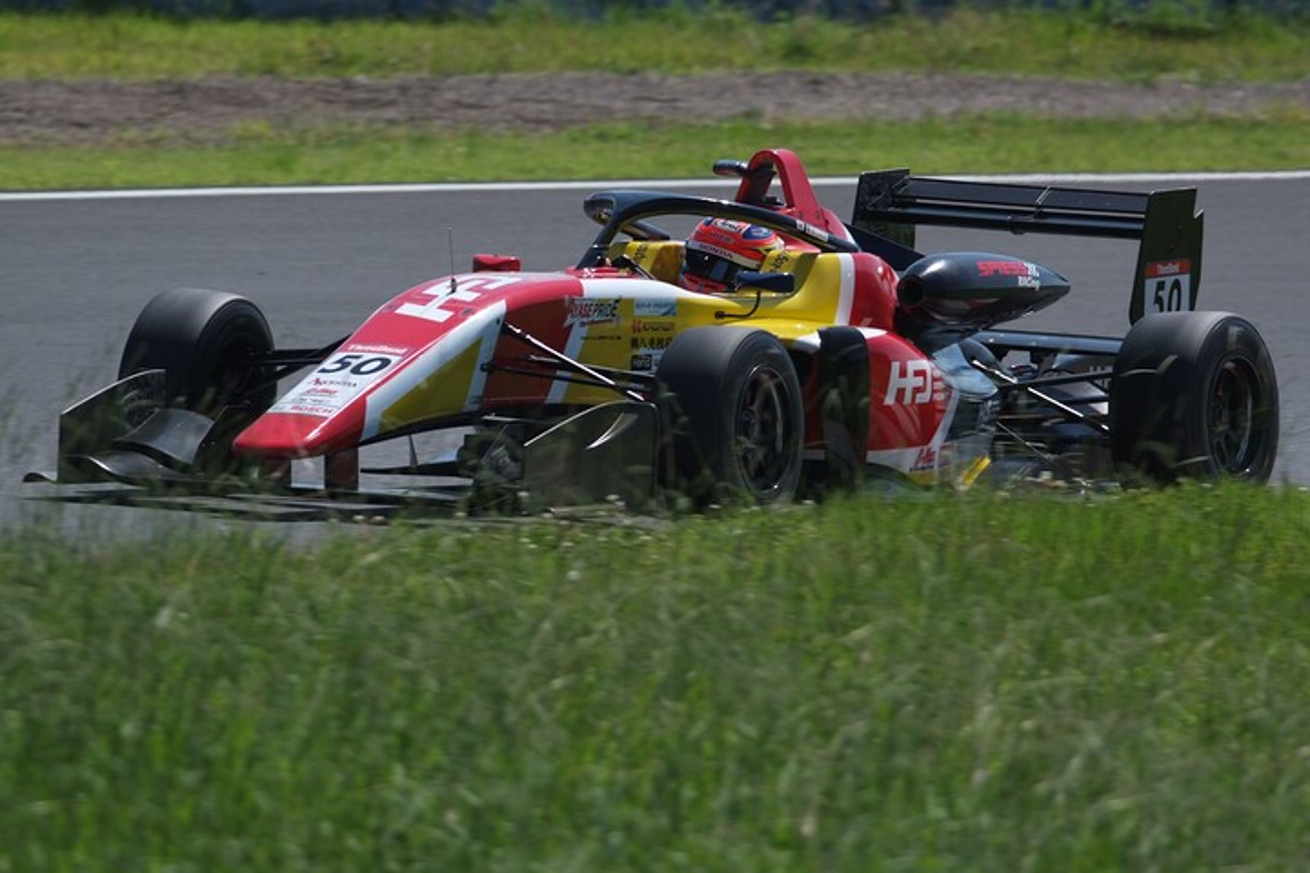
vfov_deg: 3.1
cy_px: 436
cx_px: 655
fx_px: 16374
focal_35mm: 450
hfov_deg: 4.6
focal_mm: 300
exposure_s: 1/1000
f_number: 4
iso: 100
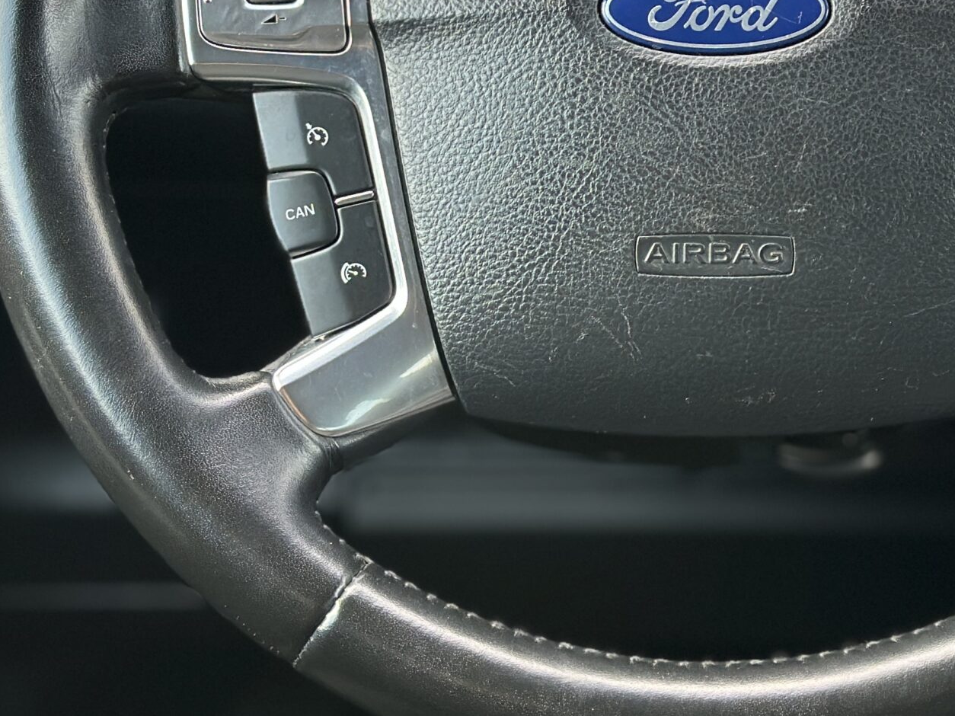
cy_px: 29
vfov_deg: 14.9
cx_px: 706
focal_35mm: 98
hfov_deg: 19.9
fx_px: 2703
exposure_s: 1/106
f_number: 1.78
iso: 125
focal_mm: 6.86
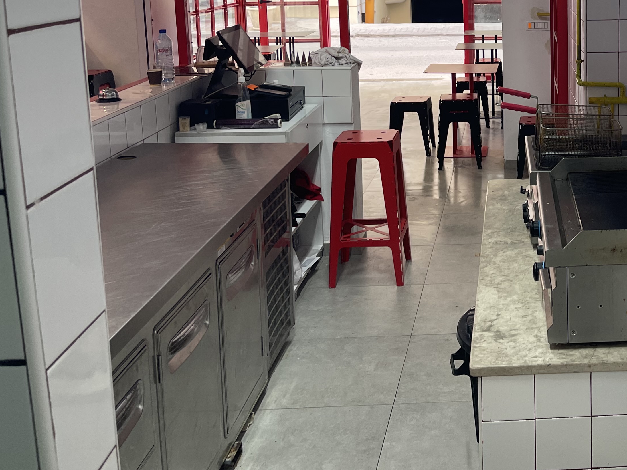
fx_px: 833
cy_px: 80
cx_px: 565
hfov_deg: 38.4
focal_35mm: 46
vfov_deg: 30.6
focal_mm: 5.1
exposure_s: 1/100
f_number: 1.6
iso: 40
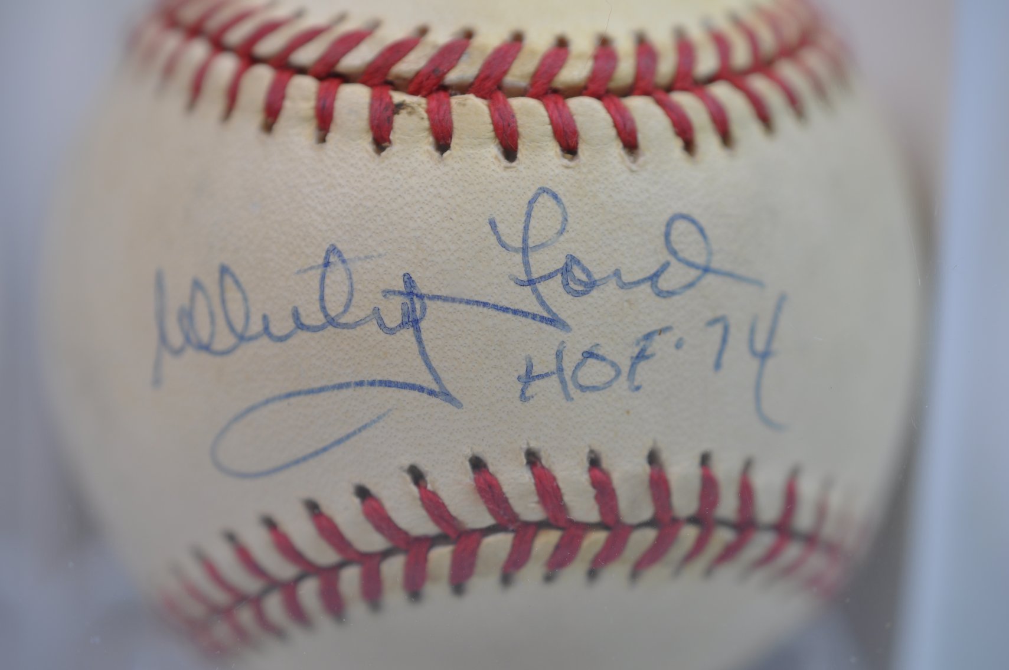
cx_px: 504
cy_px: 335
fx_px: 1680
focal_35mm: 60
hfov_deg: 33.4
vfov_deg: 22.6
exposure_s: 1/50
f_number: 3.5
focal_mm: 40
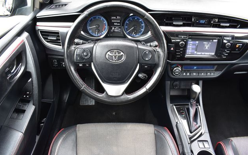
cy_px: 74
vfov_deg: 44.5
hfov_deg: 66.5
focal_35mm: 28
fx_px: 189
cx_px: 123
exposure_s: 1/15
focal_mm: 18
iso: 400
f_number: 6.3
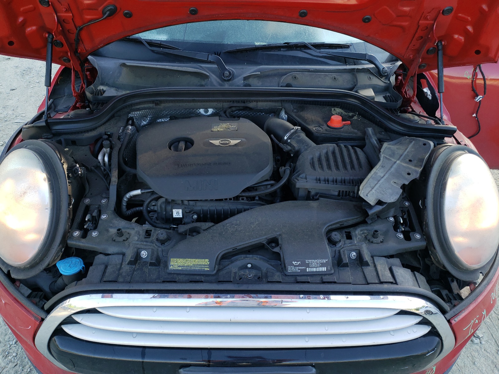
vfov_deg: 53.1
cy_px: 187
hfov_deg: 67.3
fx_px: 375
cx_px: 250
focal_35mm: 26
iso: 50
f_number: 1.5
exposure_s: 1/200
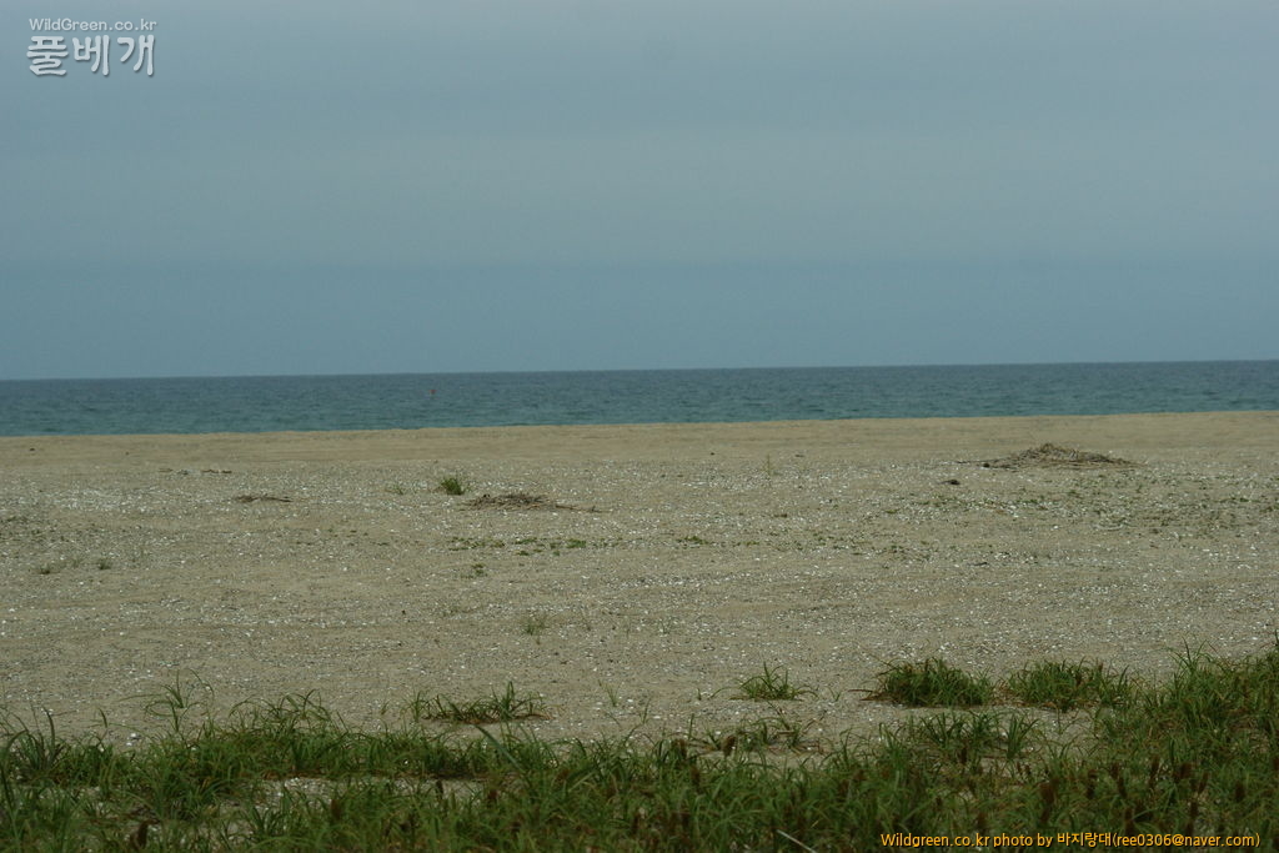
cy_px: 426
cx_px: 640
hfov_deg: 19.5
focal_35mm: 105
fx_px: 3731
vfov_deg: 13.0
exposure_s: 1/4000
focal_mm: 70
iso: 400
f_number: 5.6
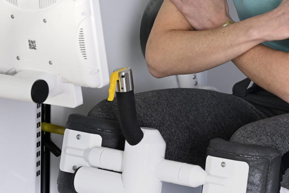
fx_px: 2046
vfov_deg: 5.3
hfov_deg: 8.1
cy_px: -63
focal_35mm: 255
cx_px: 263
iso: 500
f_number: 4.5
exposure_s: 1/400
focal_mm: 94
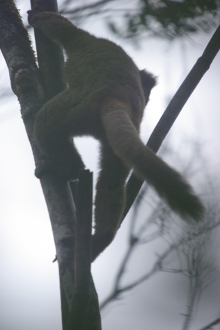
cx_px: 110
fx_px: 5775
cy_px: 165
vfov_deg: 3.3
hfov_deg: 2.2
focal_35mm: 630
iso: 400
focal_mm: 420
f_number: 6.7
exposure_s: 1/180
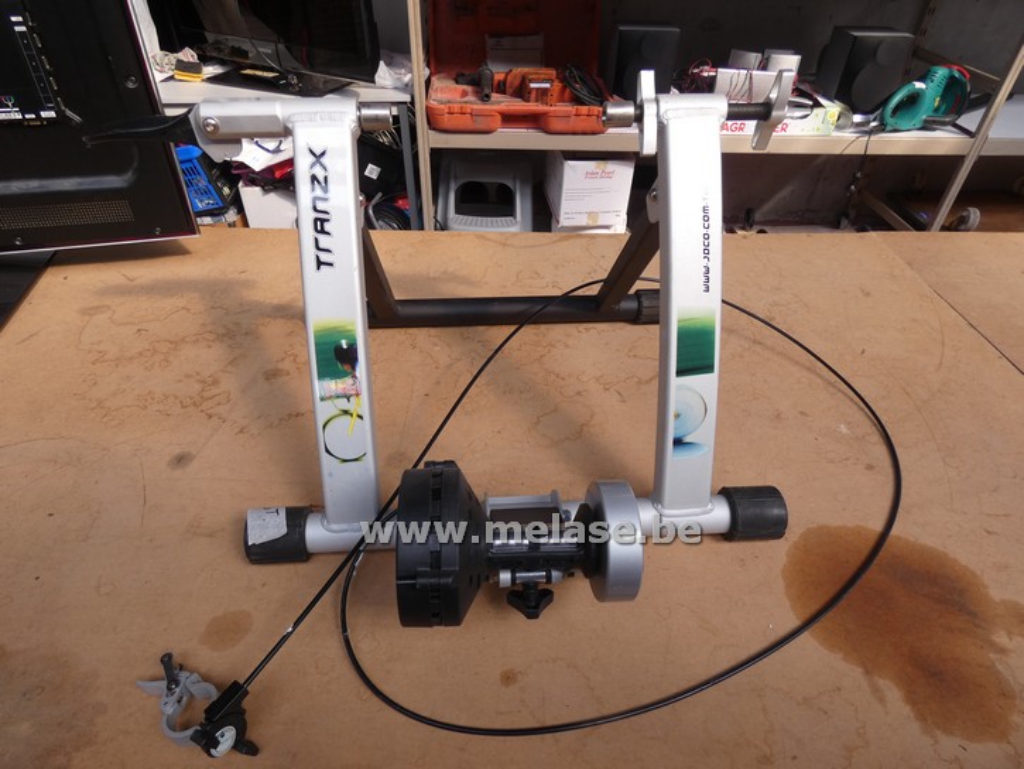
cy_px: 384
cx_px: 512
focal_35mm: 20
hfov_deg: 81.7
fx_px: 592
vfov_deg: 66.0
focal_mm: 3.6
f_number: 2.8
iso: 80
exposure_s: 1/125
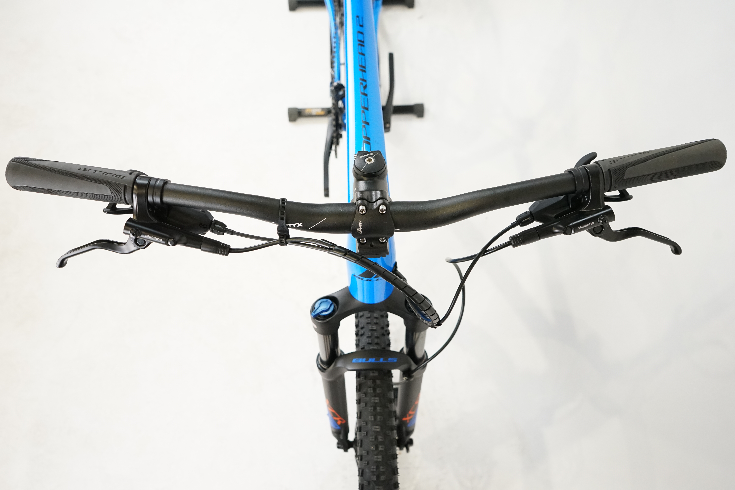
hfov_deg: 65.5
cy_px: 245
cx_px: 368
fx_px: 572
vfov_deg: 46.4
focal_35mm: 28
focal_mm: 28
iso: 3200
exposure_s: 1/200
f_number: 5.6
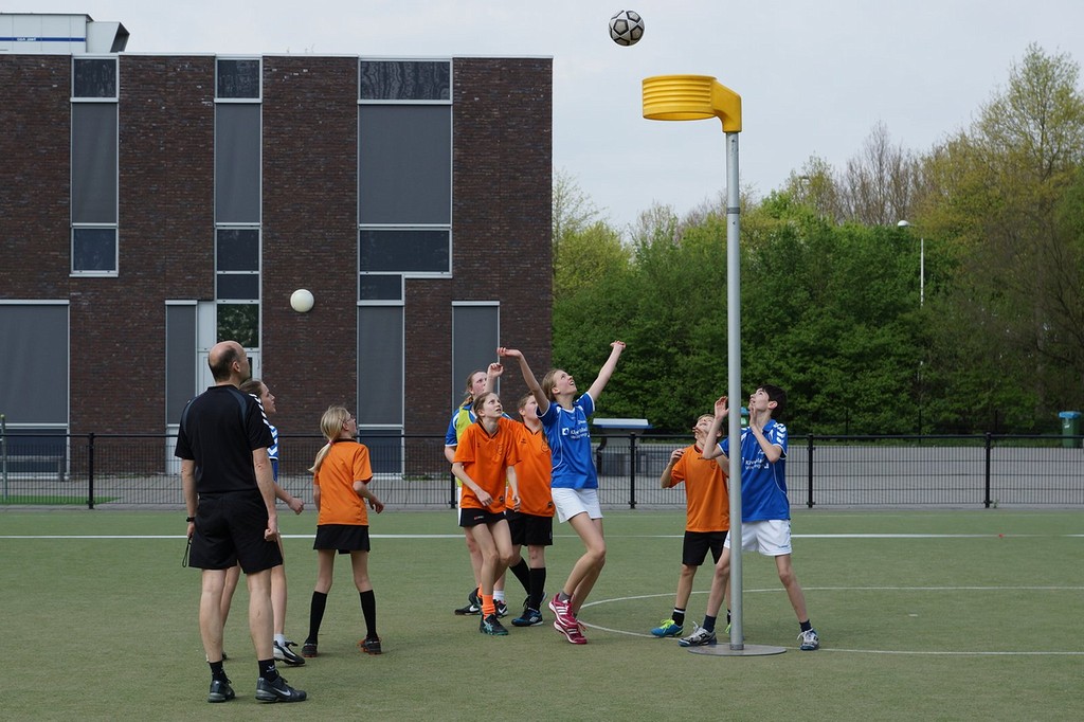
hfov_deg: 27.0
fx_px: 2257
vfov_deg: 18.2
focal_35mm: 75
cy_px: 361
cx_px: 542
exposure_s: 1/640
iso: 100
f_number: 5
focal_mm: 50
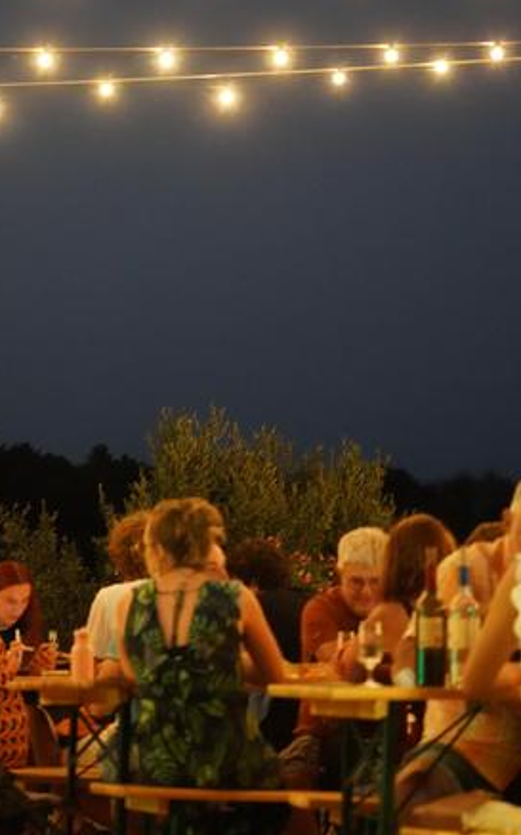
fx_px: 2795
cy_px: 399
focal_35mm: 123
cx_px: 216
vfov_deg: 17.0
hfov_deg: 10.6
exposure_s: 1/20
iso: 12800
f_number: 4
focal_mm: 88
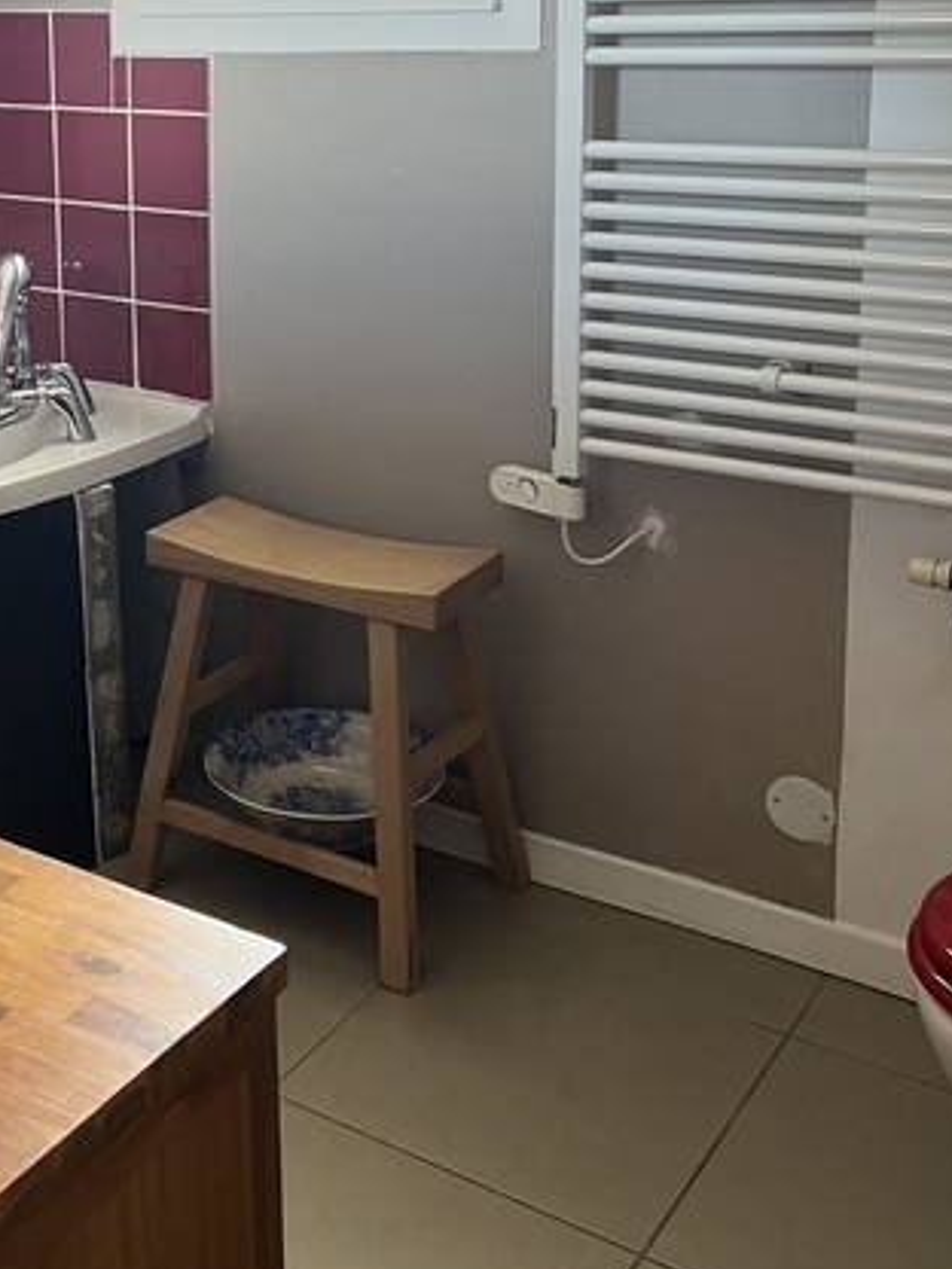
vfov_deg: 38.4
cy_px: 290
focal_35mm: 48
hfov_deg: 29.0
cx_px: 92
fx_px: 1760
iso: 250
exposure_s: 1/60
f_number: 1.5
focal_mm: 5.7
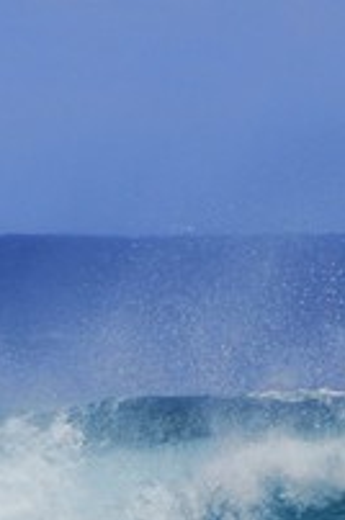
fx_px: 21159
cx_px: 1202
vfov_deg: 1.4
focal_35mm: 1467
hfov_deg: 0.9
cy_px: 2054
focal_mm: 185
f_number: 16
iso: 200
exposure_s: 1/400
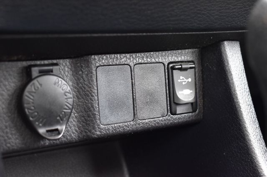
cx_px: 134
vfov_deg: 23.8
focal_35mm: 57
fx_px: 423
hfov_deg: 35.1
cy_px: 88
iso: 1100
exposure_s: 1/15
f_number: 6.3
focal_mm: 38
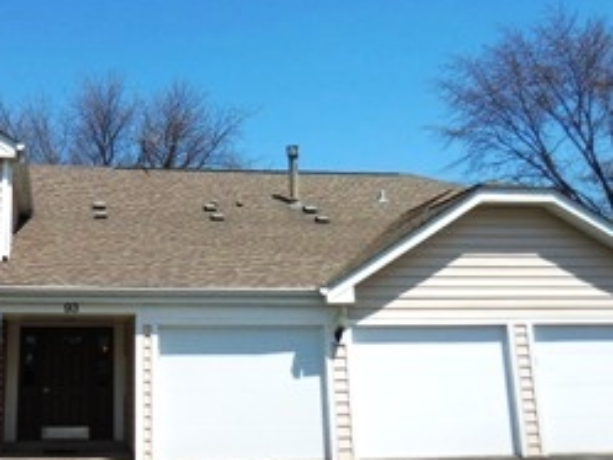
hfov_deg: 41.0
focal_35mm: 45
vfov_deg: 32.0
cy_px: 160
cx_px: 162
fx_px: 797
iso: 125
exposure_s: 1/800
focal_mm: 4.5
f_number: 6.6
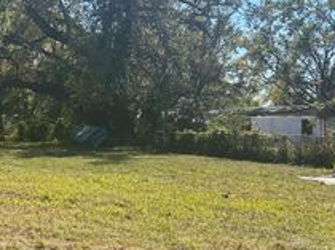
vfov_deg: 23.6
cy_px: 130
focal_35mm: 62
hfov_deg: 28.3
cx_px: -35
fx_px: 599
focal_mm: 5.7
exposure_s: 1/2513
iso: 50
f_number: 1.5
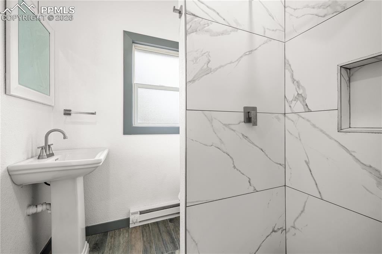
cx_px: 191
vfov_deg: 81.2
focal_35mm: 14
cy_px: 127
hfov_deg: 104.3
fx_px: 148
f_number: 10
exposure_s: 1/1.25
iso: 200
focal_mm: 14
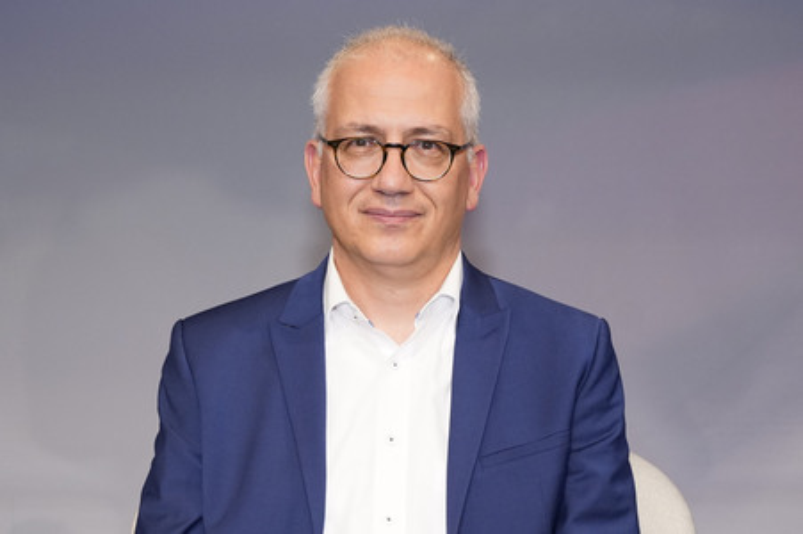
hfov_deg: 49.6
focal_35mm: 39
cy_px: 267
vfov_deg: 34.2
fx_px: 869
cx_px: 402
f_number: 5
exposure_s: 1/160
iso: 2000
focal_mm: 39
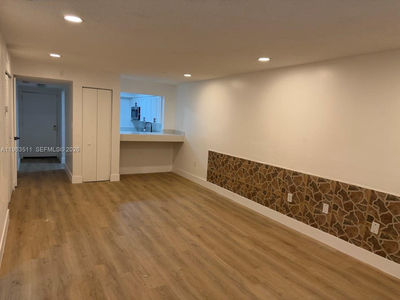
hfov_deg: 71.6
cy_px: 150
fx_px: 277
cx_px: 200
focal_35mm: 24
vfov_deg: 56.8
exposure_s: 1/120
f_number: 1.78
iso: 160
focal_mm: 6.76
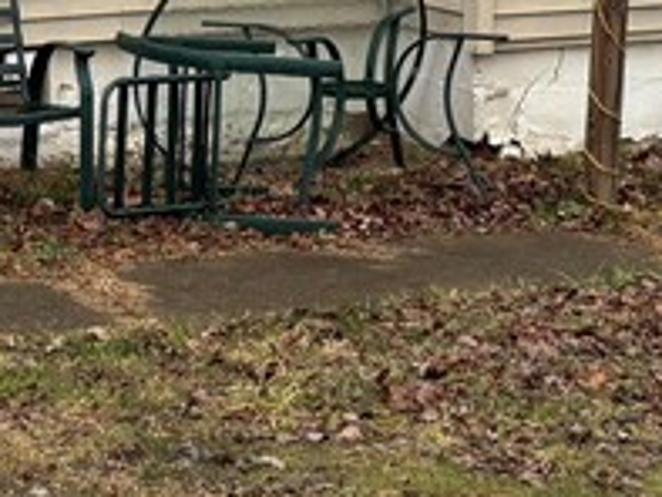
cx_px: 13
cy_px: -302
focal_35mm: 135
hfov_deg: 14.4
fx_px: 2583
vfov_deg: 10.5
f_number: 1.6
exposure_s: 1/544
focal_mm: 5.96
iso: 50
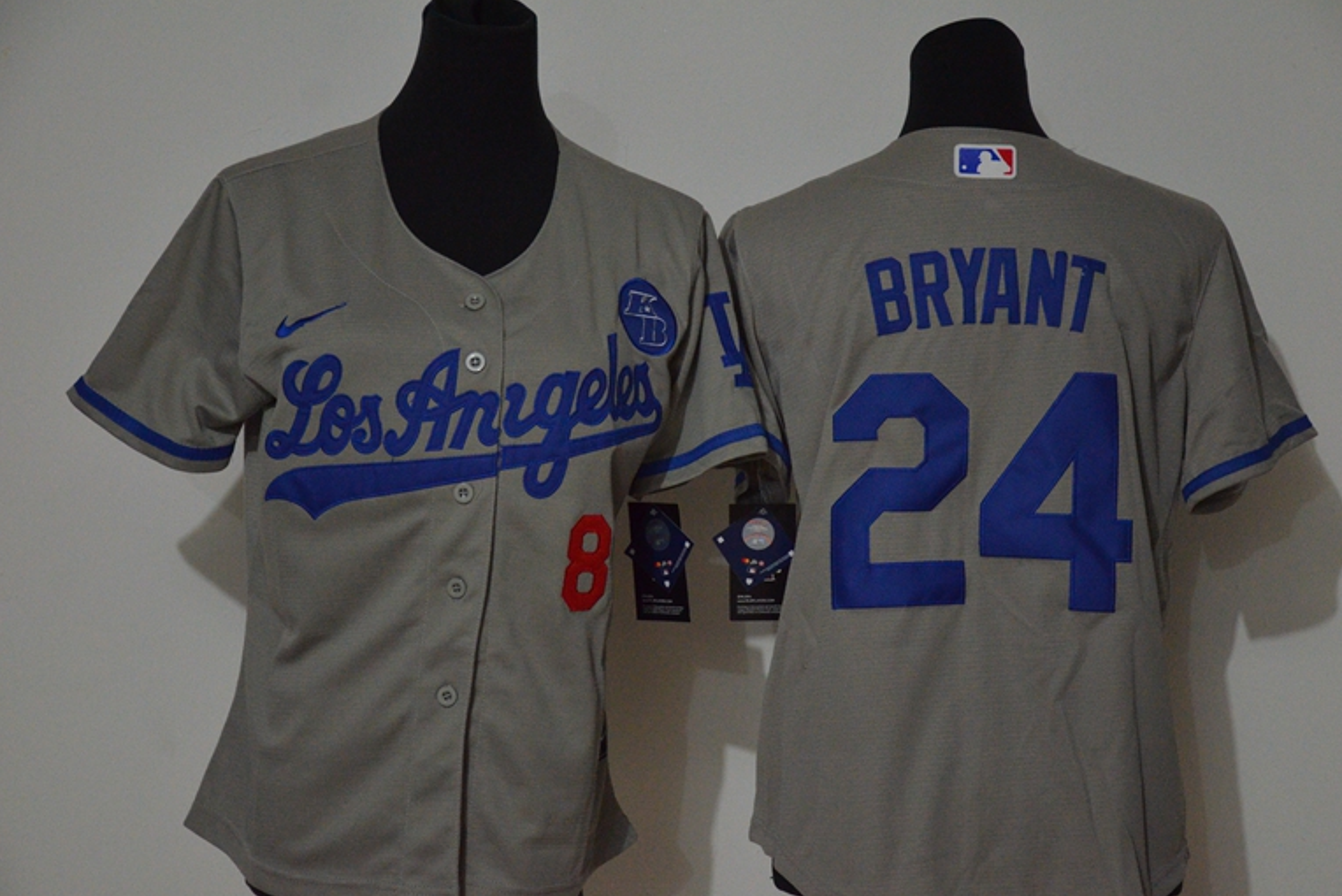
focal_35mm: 94
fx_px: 3505
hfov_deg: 21.7
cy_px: 455
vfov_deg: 14.6
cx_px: 692
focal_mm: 60
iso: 4000
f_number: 5
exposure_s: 1/40
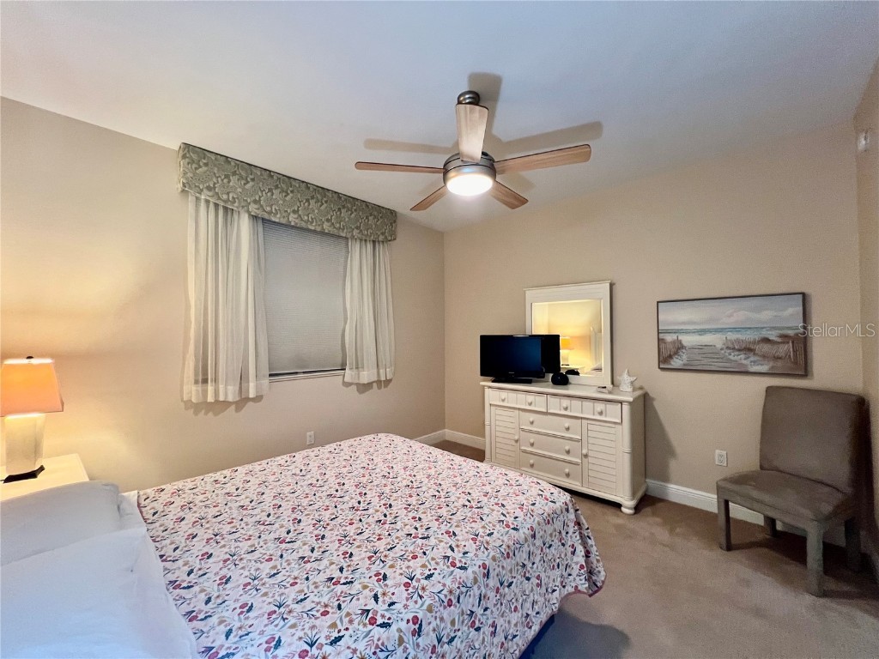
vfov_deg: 89.9
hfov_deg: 106.2
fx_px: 330
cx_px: 440
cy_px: 330
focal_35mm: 13
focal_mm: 1.57
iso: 320
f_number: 1.8
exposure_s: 1/60
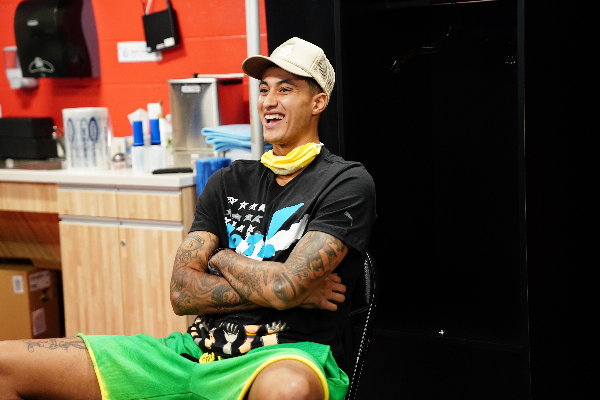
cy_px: 200
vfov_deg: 19.5
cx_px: 300
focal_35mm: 70
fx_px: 1167
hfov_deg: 28.8
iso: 3200
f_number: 2.8
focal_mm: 70
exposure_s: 1/250
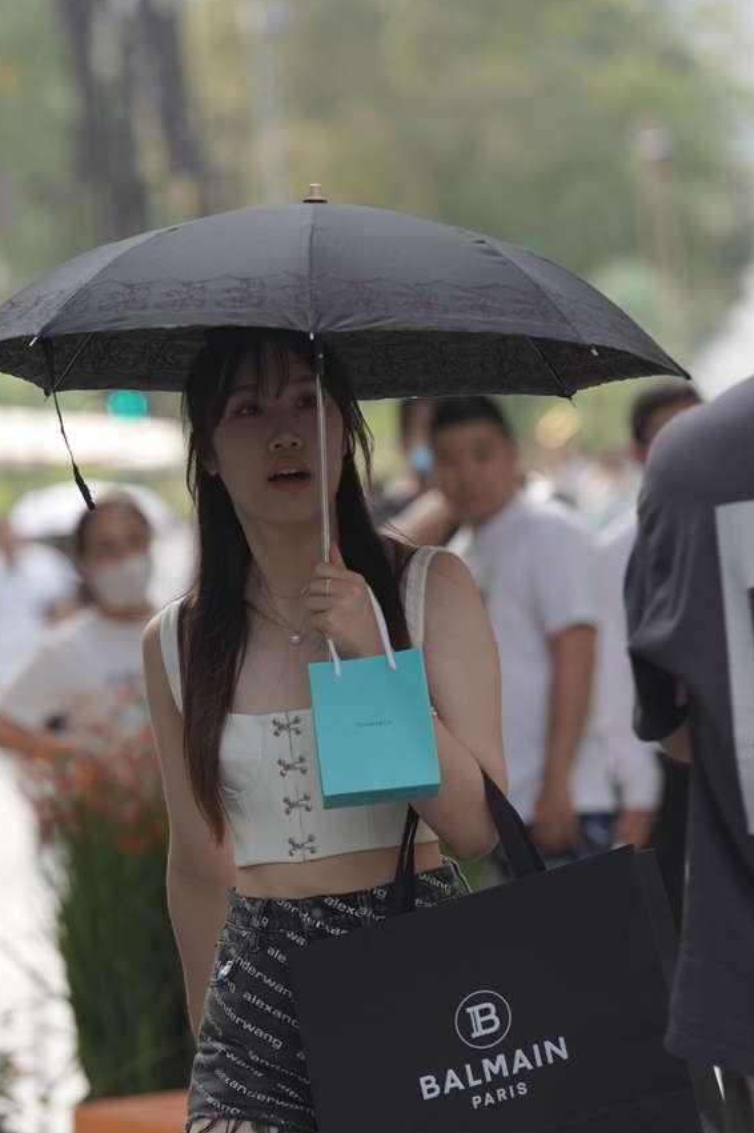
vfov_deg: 7.2
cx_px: 278
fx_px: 8992
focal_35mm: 286
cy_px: 934
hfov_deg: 4.8
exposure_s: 1/400
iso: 320
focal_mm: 135
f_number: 3.2
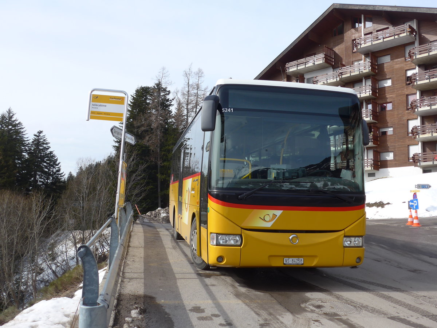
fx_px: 454
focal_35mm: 36
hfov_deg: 51.4
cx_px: 218
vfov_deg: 39.7
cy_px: 164
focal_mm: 7.5
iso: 80
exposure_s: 1/1600
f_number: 2.8
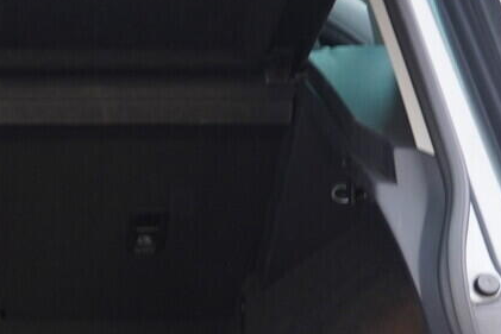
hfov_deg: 16.0
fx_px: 1712
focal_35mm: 123
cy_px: 259
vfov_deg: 11.1
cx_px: -101
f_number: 2.8
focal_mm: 24
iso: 320
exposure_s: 1/40
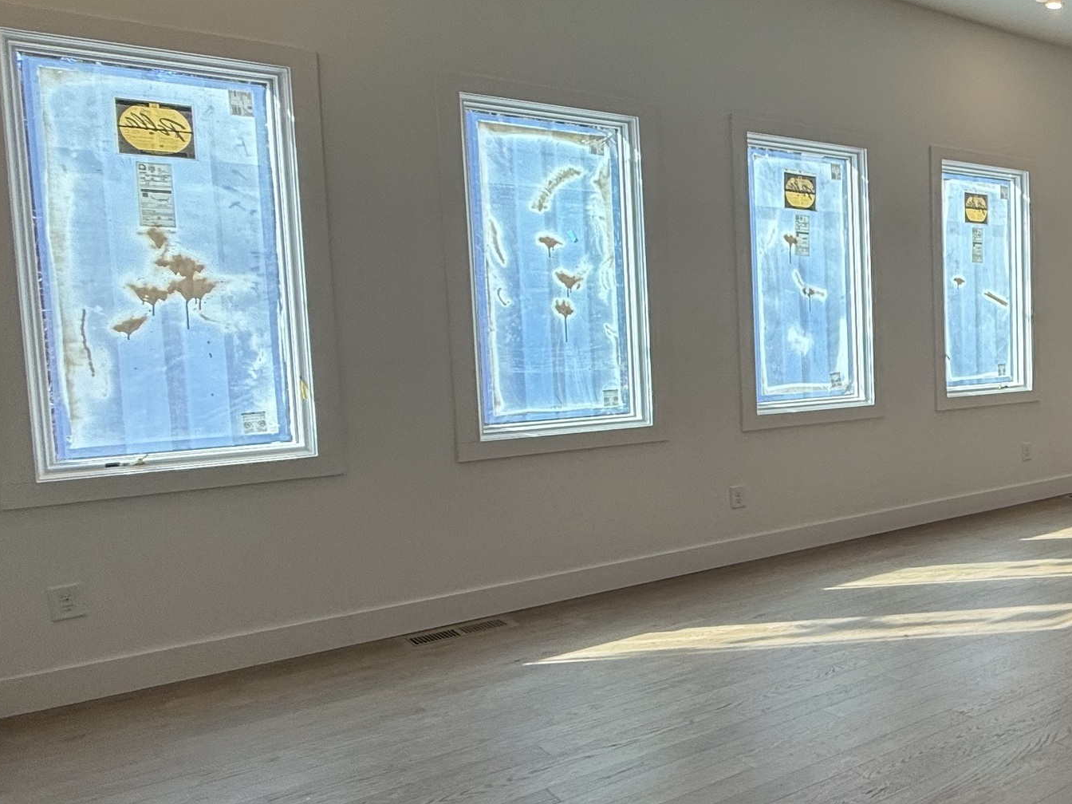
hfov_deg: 44.3
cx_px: 1164
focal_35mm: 32
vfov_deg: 44.1
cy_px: 384
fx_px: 991
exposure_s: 1/138
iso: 64
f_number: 2.2
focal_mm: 2.22
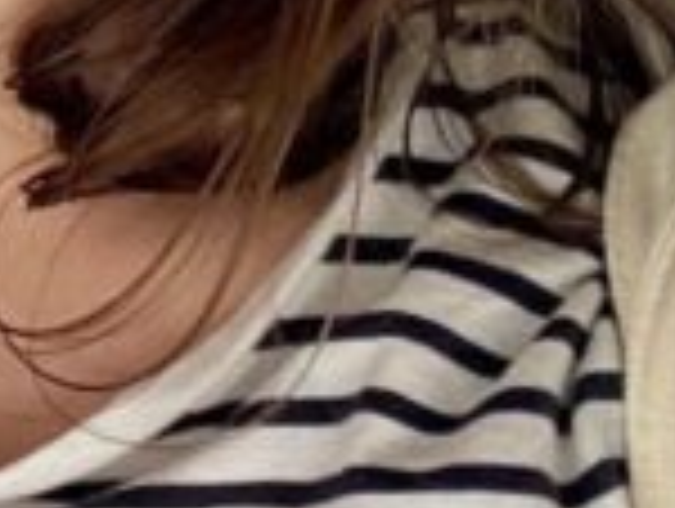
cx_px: -774
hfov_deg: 11.1
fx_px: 3066
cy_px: -229
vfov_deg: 9.3
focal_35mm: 157
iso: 64
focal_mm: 2.71
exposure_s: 1/121
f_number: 2.2
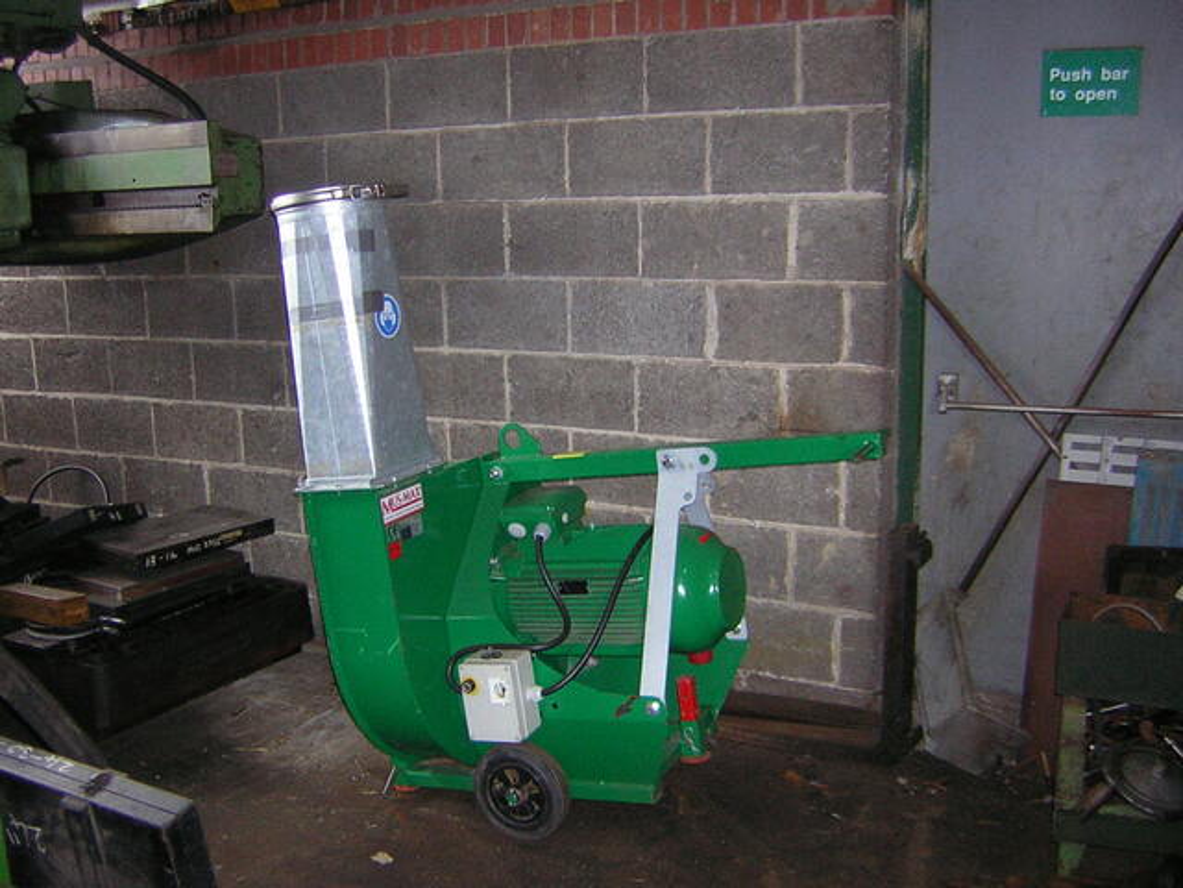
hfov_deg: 51.4
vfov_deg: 39.7
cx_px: 592
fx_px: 1230
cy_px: 444
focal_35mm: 36
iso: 131
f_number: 2.6
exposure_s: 1/60.1
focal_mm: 4.7
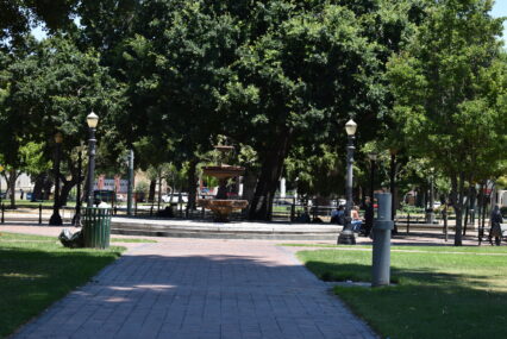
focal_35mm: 82
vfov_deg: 16.6
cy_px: 170
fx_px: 1163
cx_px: 254
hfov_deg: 24.6
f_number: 6.3
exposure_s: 1/200
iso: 100
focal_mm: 55
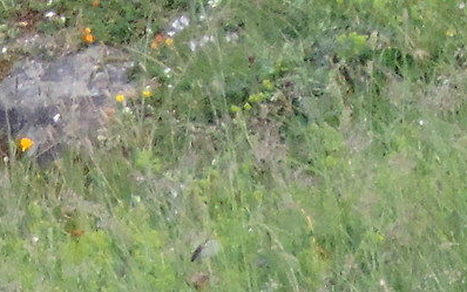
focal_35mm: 6384
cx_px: 14
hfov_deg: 0.3
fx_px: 81274
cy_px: 849
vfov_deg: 0.2
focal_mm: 180
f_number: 5.9
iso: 400
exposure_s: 1/320
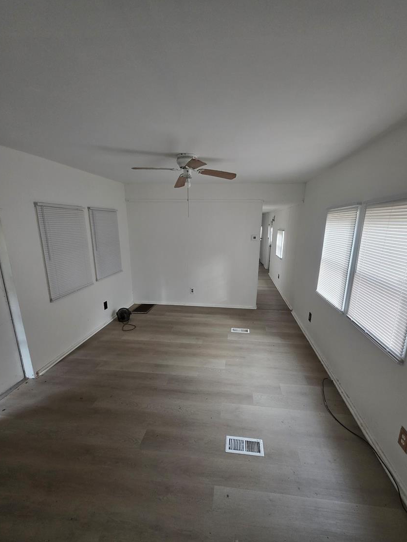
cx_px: 213
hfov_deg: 85.6
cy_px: 282
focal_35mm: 14
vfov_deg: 102.0
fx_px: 219
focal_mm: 2.2
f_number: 1.9
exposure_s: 1/60
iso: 250
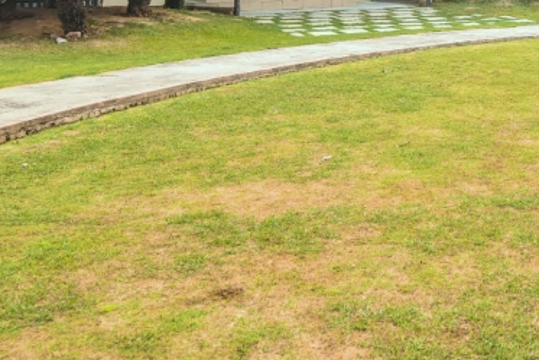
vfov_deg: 20.9
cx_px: 598
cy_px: -60
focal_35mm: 61
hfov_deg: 29.5
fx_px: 914
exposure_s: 1/125
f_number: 4.5
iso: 250
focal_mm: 21
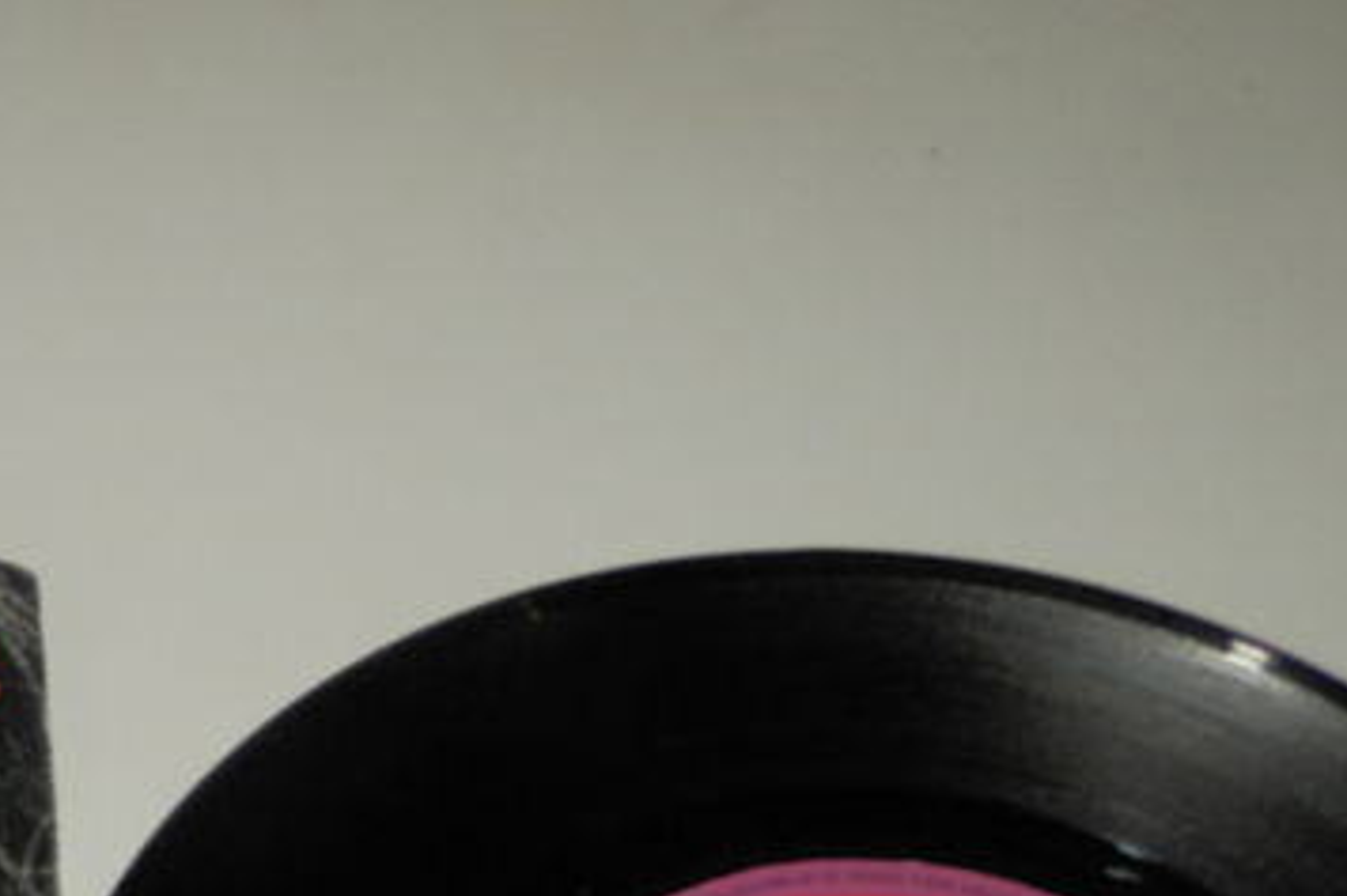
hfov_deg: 26.2
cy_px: 1384
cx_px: -23
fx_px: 2730
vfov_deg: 16.8
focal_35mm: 73
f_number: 8.7
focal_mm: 4.5
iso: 100
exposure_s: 1/30
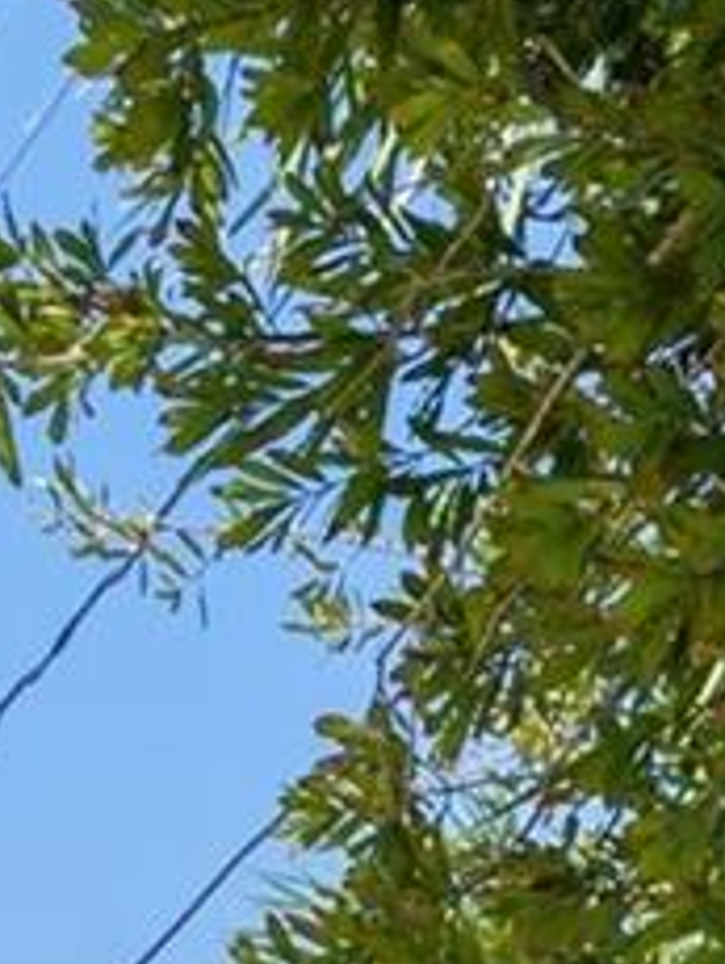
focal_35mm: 234
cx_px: 3059
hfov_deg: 5.4
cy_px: 2138
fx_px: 6522
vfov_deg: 7.9
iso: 320
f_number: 8
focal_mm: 35
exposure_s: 1/500
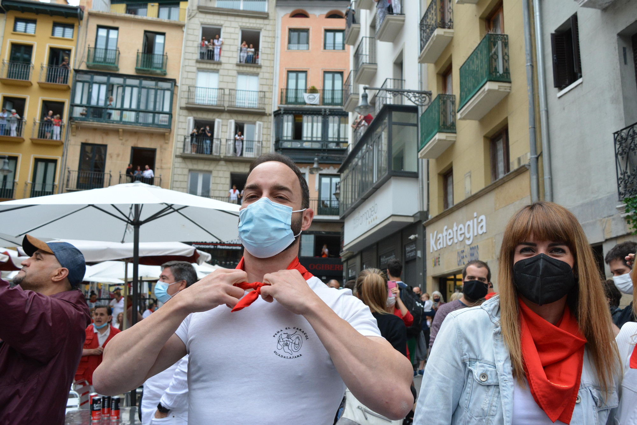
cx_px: 318
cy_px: 212
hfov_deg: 57.2
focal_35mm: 33
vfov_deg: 40.0
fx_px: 584
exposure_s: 1/500
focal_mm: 22
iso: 640
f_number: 5.6
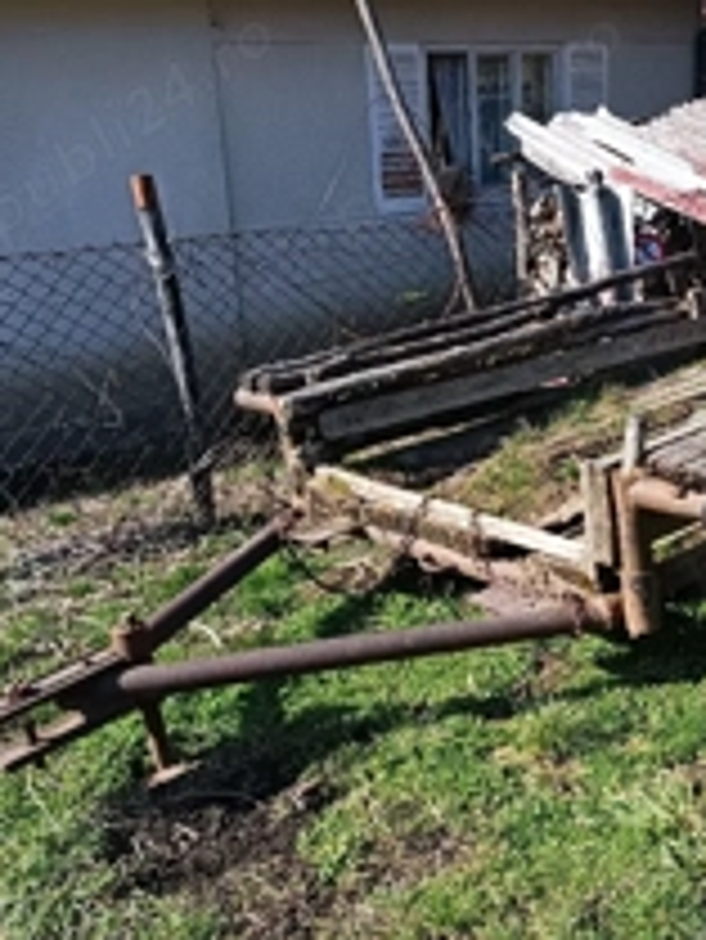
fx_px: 1250
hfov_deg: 30.8
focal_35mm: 46
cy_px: 531
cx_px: 567
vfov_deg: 41.1
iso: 100
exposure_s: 1/208
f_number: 1.75
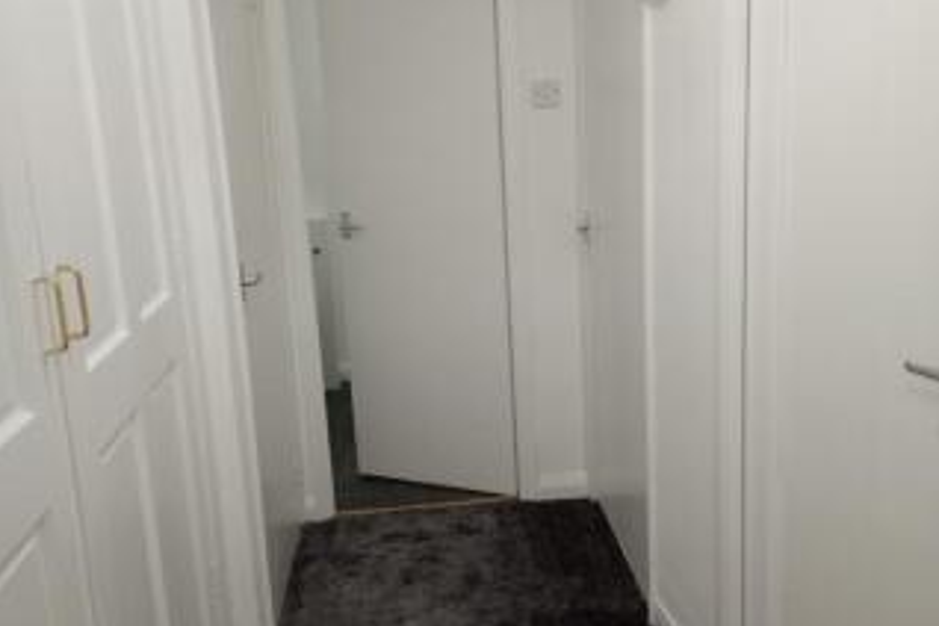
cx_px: 481
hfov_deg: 48.5
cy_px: 309
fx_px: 1043
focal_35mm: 40
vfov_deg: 33.4
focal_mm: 3.44
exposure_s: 1/33.3
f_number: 2
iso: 429
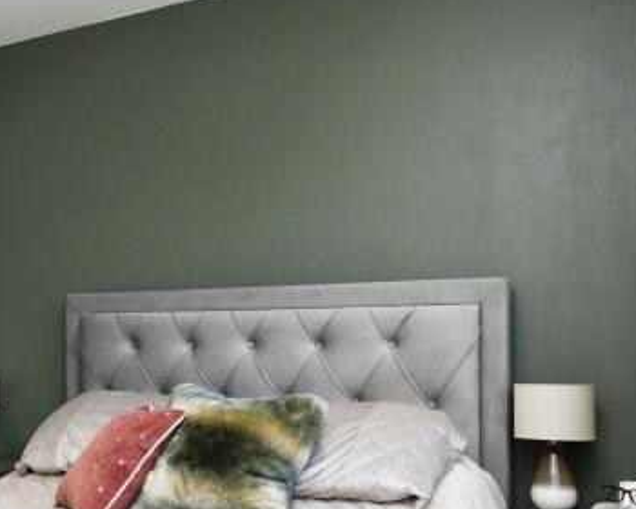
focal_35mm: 44
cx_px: 125
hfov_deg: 40.3
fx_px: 828
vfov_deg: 33.3
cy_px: 394
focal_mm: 16
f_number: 10
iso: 800
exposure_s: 1/60
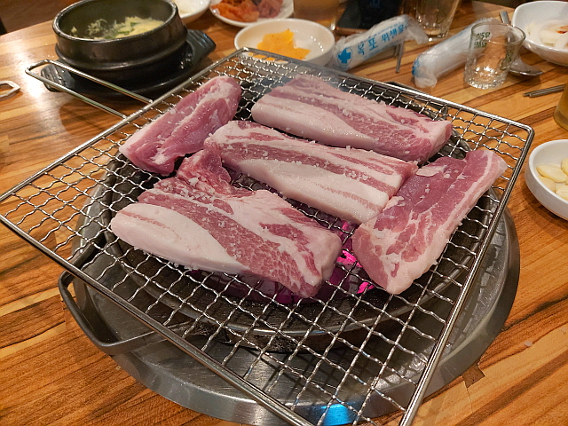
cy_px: 213
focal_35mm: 25
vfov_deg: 54.9
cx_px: 284
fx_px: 410
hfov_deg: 69.4
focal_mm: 4.58
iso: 640
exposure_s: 1/24
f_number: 2
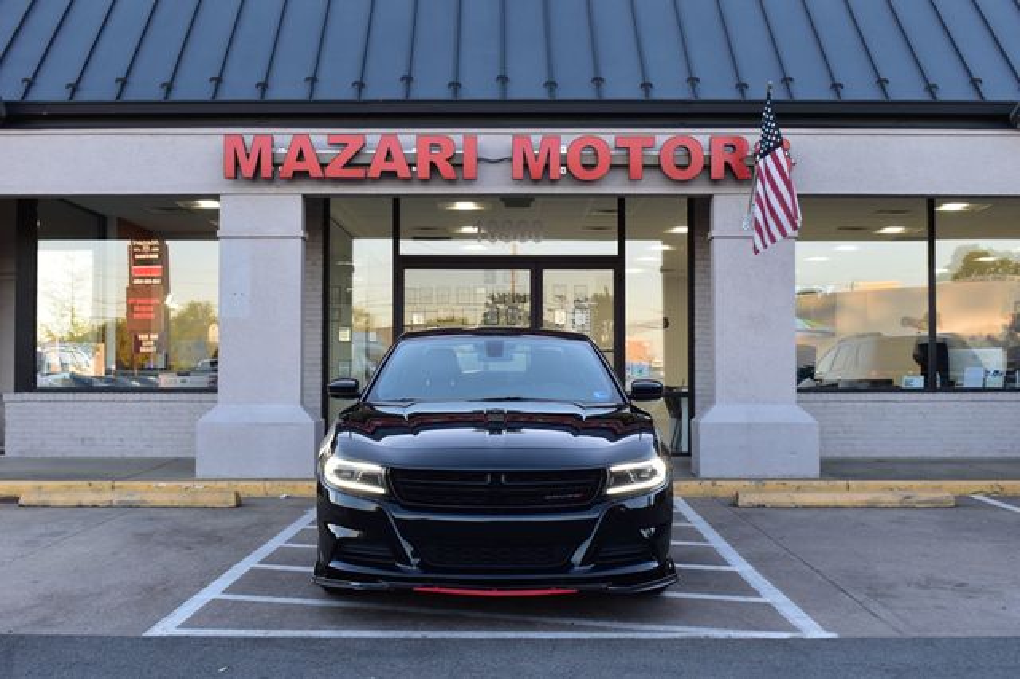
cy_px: 340
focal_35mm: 44
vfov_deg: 30.8
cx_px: 510
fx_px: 1232
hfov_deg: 45.0
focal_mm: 29
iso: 400
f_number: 8
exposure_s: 1/60
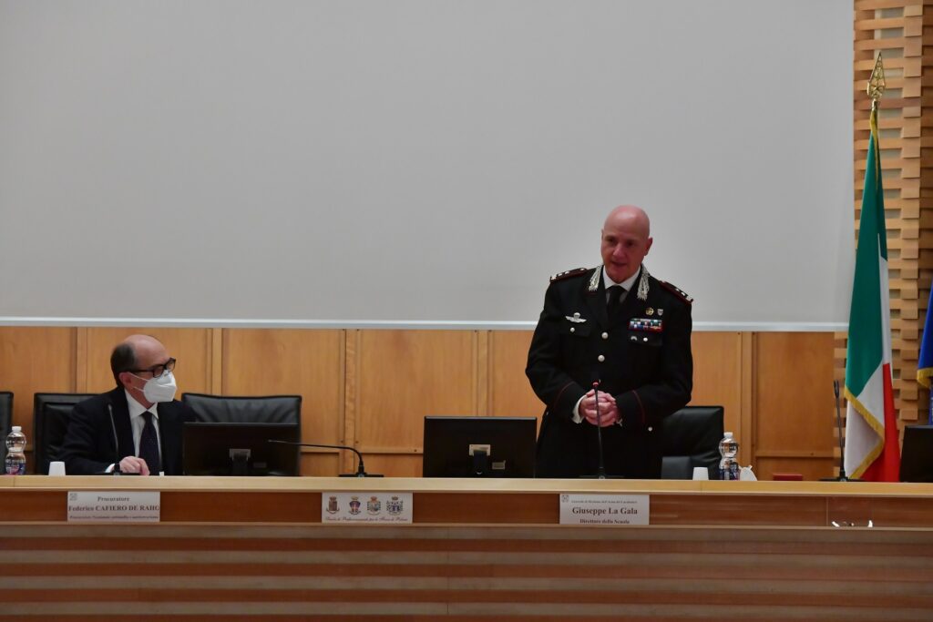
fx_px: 3758
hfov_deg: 14.2
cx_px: 466
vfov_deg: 9.5
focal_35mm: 145
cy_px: 311
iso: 6400
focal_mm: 145
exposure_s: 1/200
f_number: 5.6
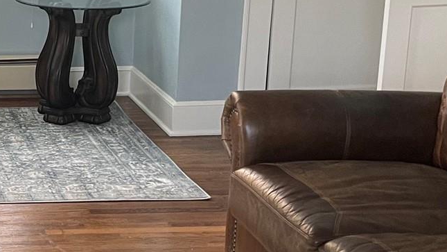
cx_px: -87
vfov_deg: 13.4
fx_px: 1067
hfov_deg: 21.9
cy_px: 131
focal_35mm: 90
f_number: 1.6
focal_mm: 4.2
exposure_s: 1/60
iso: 100
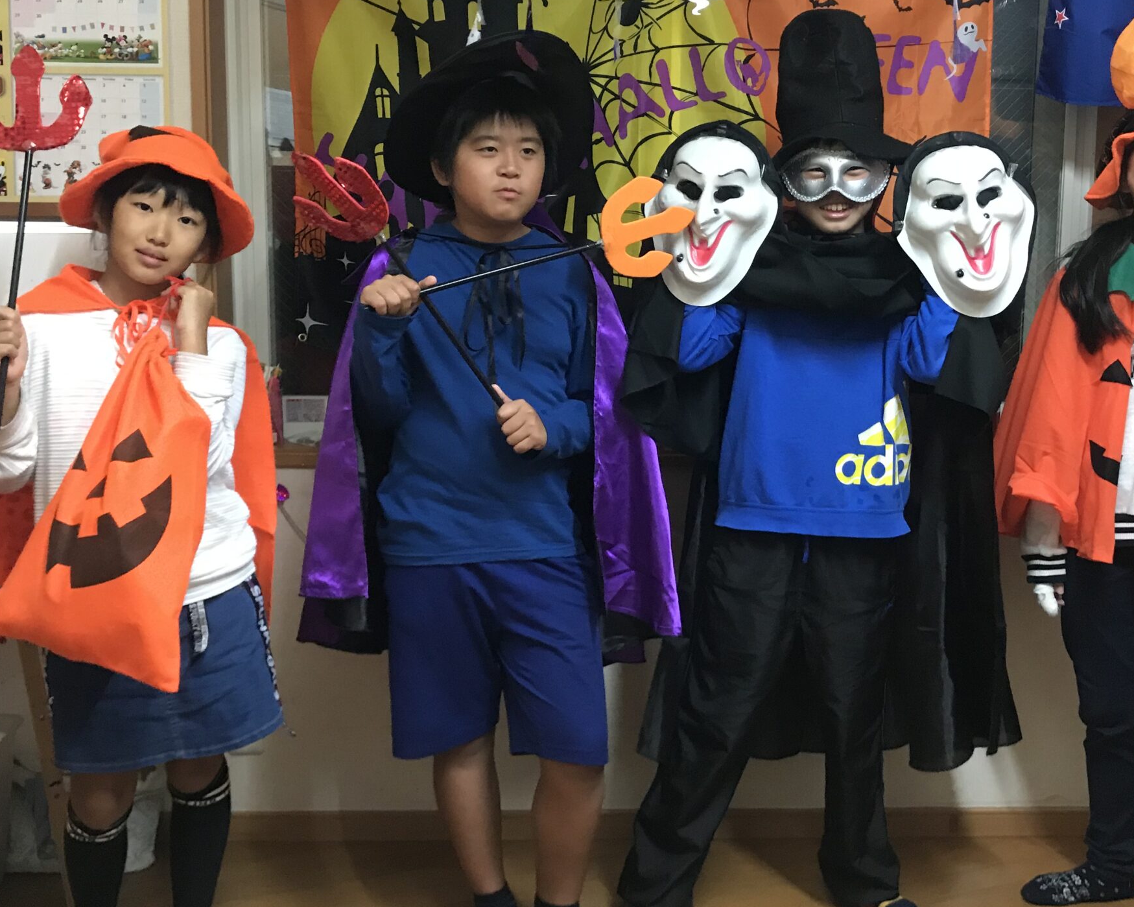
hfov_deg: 45.8
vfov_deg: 37.3
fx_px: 1342
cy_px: 409
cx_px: 593
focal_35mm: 40
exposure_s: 1/14
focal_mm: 3.99
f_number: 1.8
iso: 100
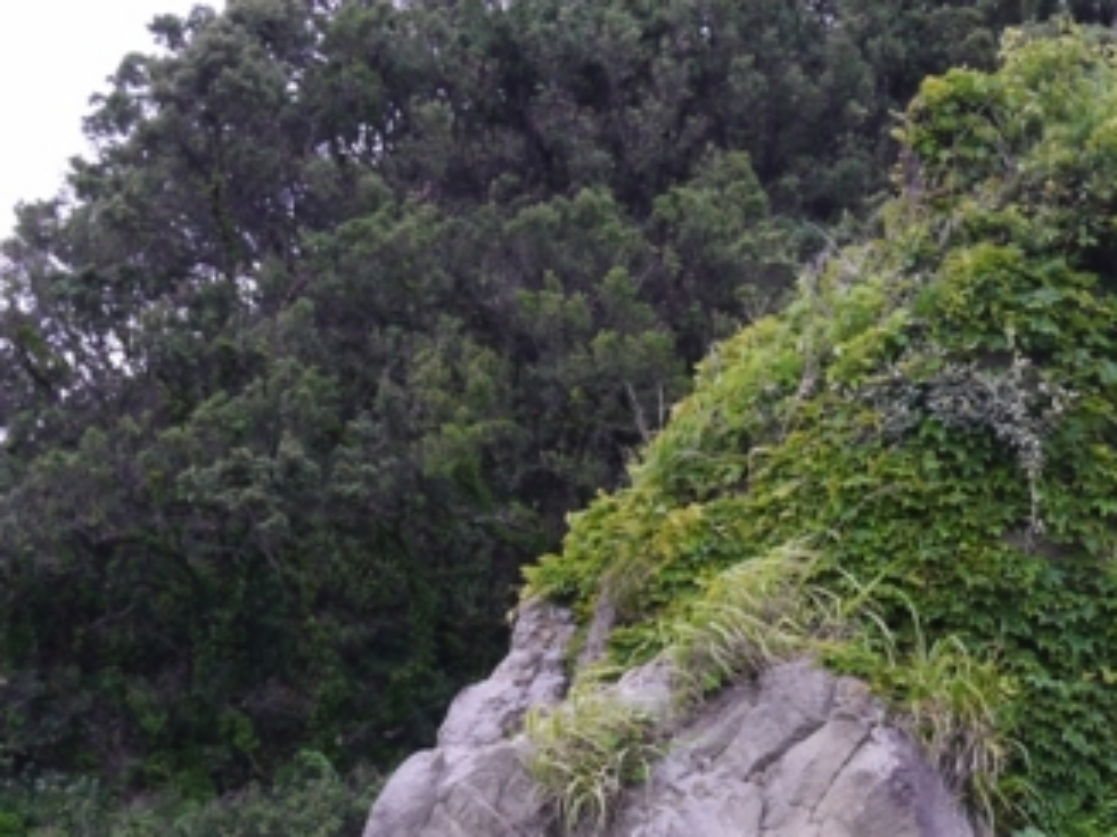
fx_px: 3161
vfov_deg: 14.6
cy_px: 970
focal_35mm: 98
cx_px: 1018
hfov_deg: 19.6
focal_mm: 20
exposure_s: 1/80
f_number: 5.6
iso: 400
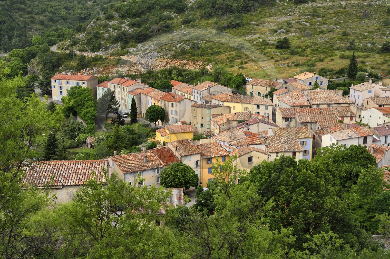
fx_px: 563
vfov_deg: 26.0
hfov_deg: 38.2
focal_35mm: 52
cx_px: 195
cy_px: 130
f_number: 9
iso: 640
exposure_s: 1/800
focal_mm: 52
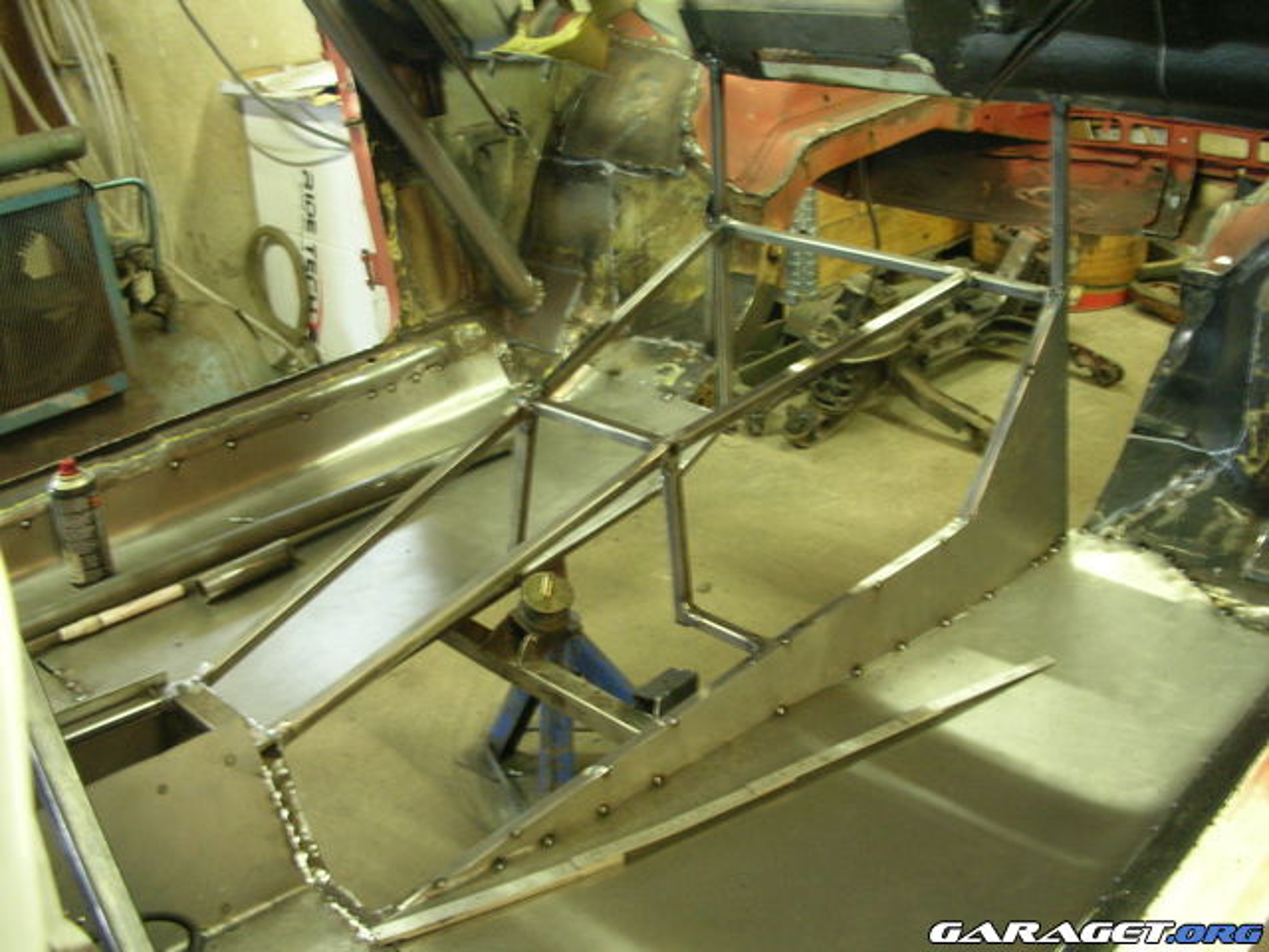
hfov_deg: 52.6
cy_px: 476
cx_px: 634
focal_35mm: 35
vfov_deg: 40.7
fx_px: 1283
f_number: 3
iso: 200
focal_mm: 5.8
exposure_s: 1/4.3
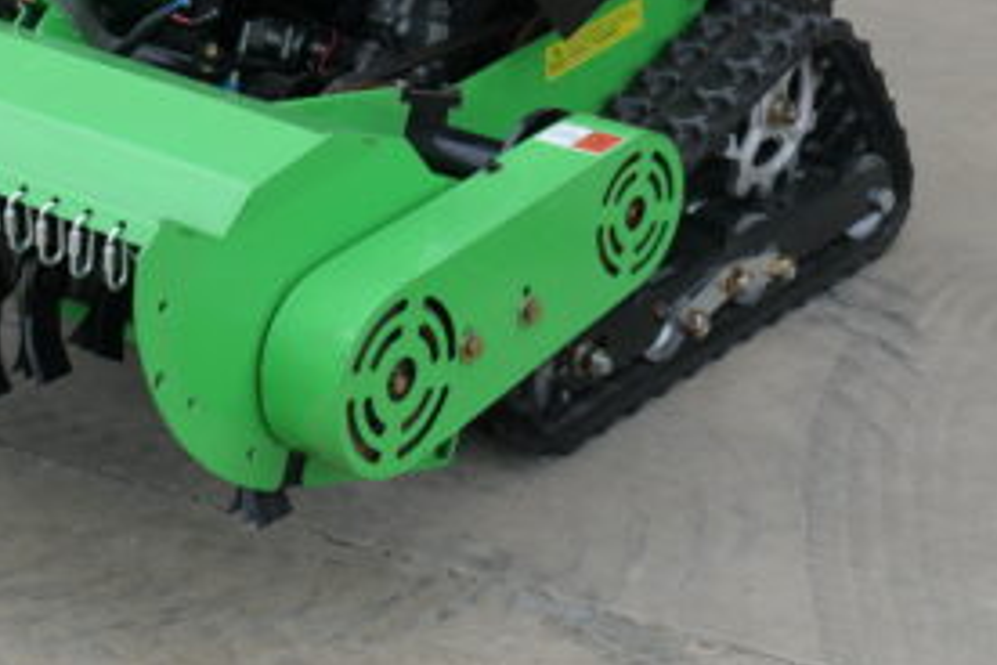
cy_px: -11
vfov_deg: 13.5
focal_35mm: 100
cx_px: 347
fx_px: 2769
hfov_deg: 20.4
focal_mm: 46
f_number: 11
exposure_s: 1/60
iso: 200
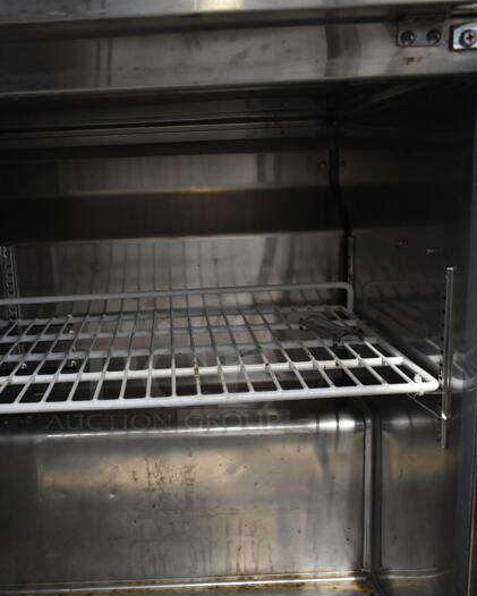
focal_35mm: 44
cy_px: 374
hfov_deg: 33.9
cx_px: 164
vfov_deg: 41.7
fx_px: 776
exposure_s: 1/30
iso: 2200
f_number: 3.5
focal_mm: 18
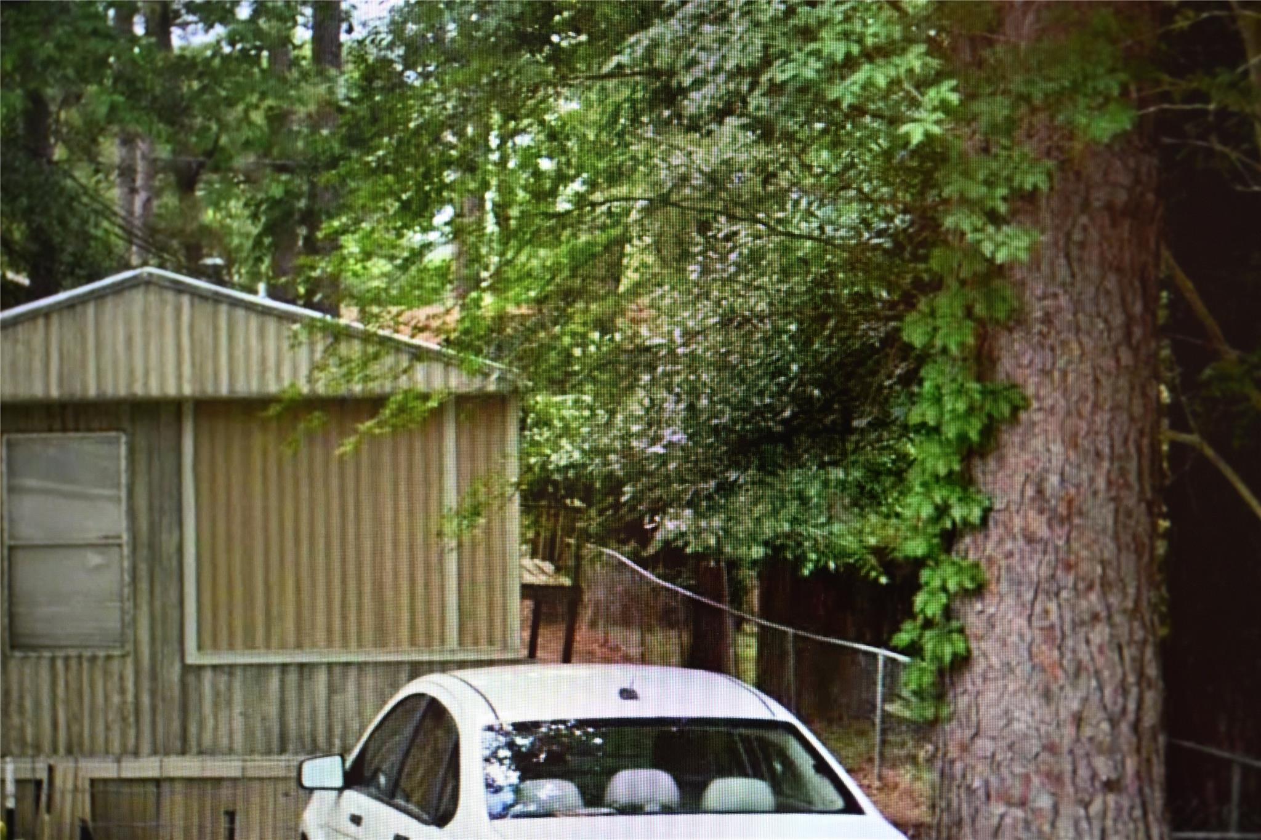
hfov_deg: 51.9
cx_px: 630
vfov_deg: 35.9
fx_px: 1296
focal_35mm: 37
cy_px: 420
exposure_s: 1/125
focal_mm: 37
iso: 1000
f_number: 2.8
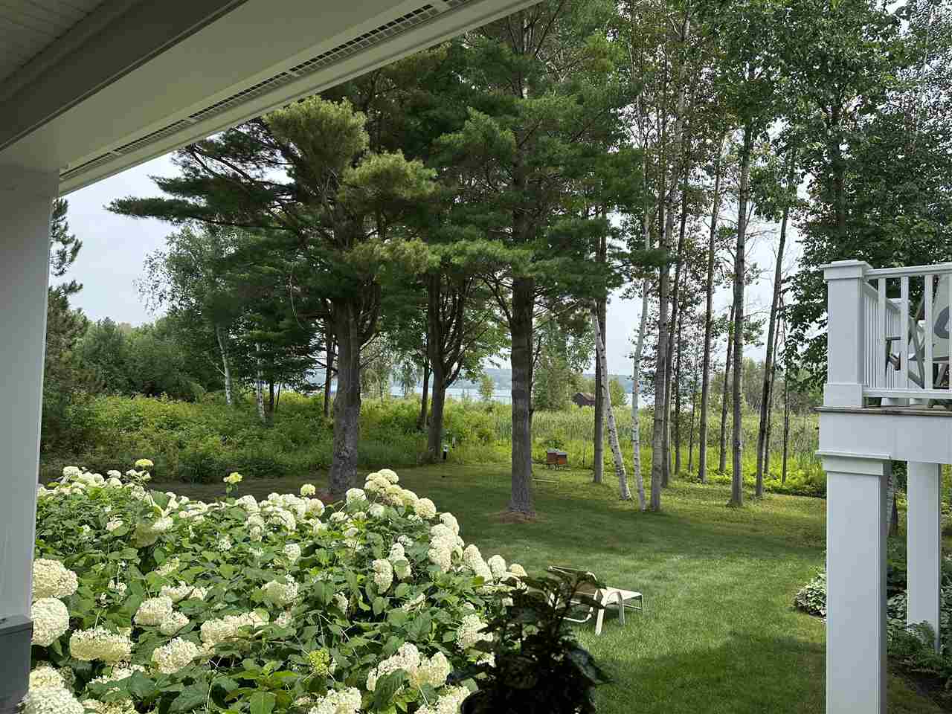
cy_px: 357
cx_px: 476
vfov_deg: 56.8
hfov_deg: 71.6
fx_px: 660
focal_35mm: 24
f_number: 1.78
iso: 80
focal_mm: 6.86
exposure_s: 1/1949
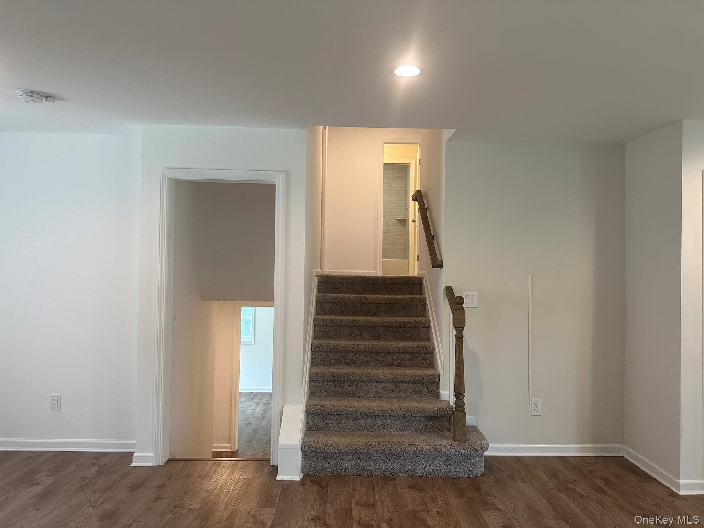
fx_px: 488
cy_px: 264
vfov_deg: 56.8
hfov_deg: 71.6
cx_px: 352
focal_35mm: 24
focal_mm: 6.86
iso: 160
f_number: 1.78
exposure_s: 1/120
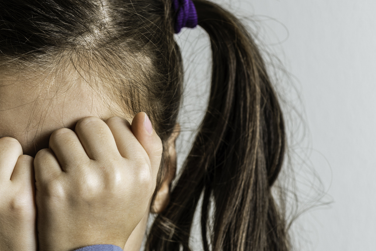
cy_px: 126
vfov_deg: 9.0
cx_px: 117
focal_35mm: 153
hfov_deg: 13.4
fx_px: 1598
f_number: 8
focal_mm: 105
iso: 100
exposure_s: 1/100
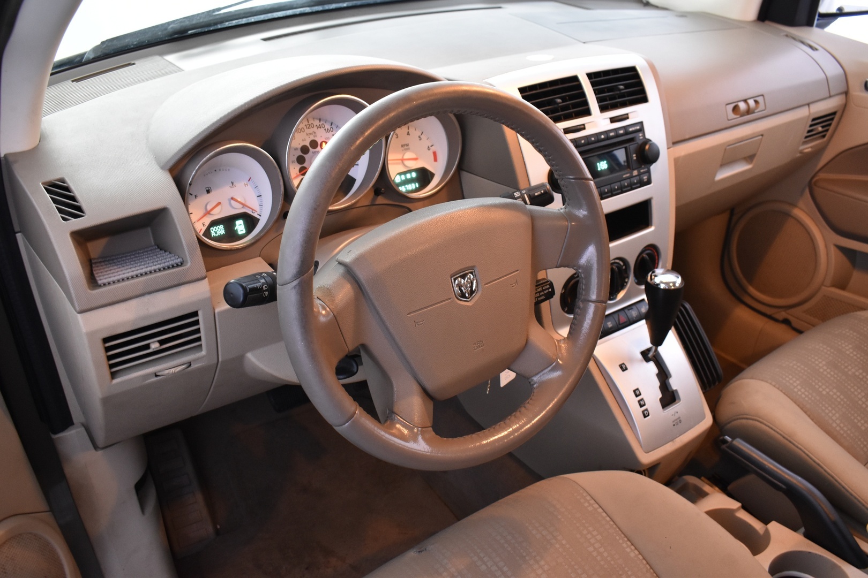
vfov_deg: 41.7
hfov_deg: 59.5
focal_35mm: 32
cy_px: 289
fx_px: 759
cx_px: 434
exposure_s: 1/8
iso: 1250
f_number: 5.6
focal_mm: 21
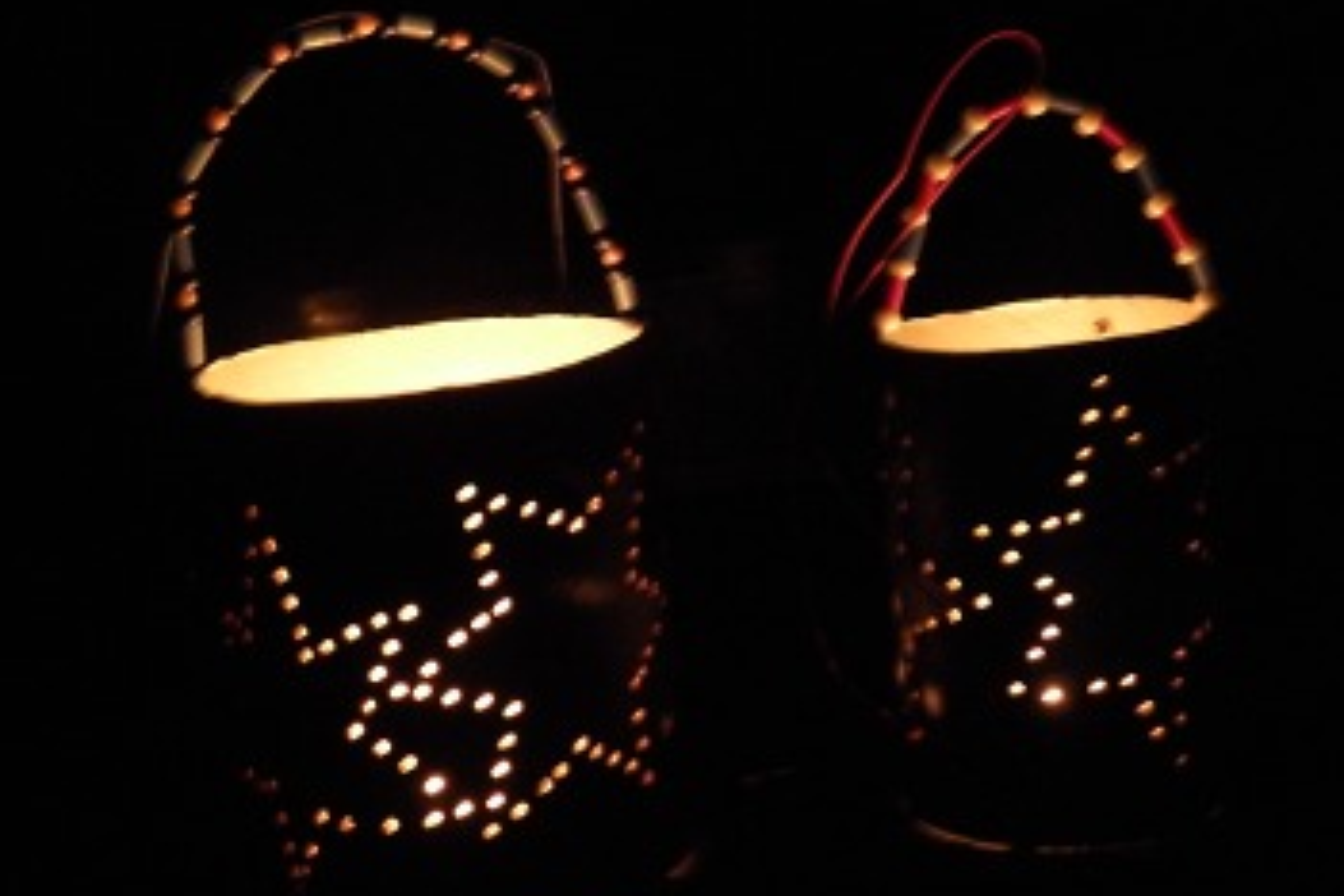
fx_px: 2165
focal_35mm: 58
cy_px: 528
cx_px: 613
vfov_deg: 23.4
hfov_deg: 34.5
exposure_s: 1/2
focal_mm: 8.87
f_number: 3.5
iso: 400
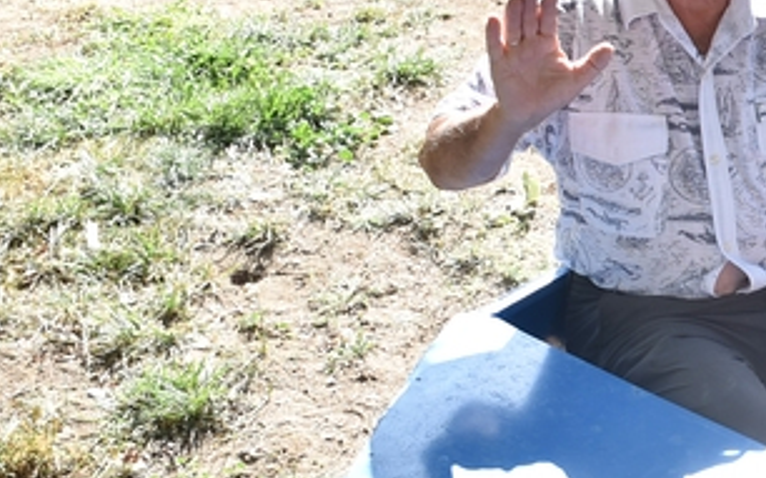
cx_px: 979
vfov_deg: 16.1
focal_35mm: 81
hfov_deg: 22.9
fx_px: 1690
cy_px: 275
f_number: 3.5
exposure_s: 1/160
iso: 100
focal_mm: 18
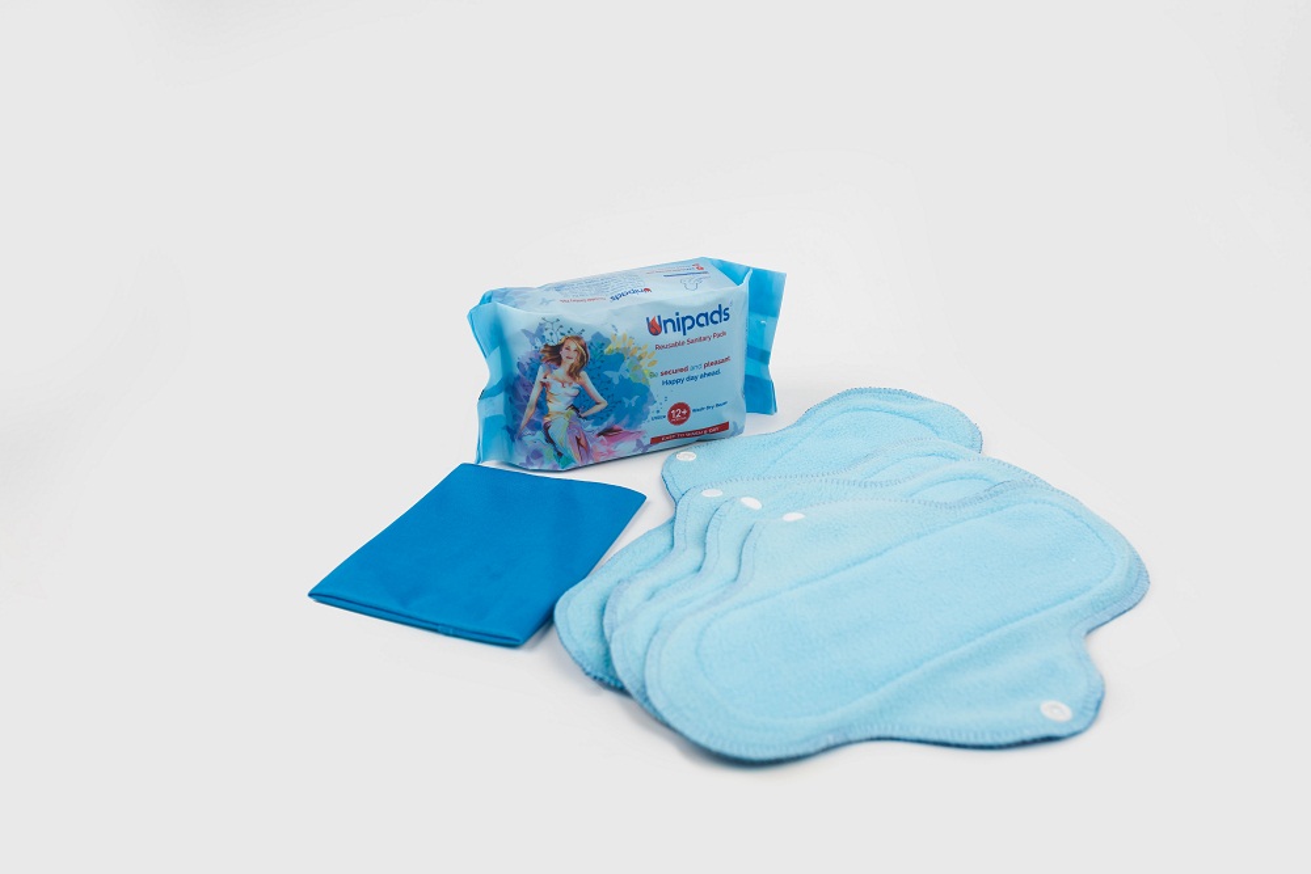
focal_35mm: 35
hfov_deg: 54.4
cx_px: 656
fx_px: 1275
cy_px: 437
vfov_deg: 37.9
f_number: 5.6
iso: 100
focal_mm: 35
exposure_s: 1/160
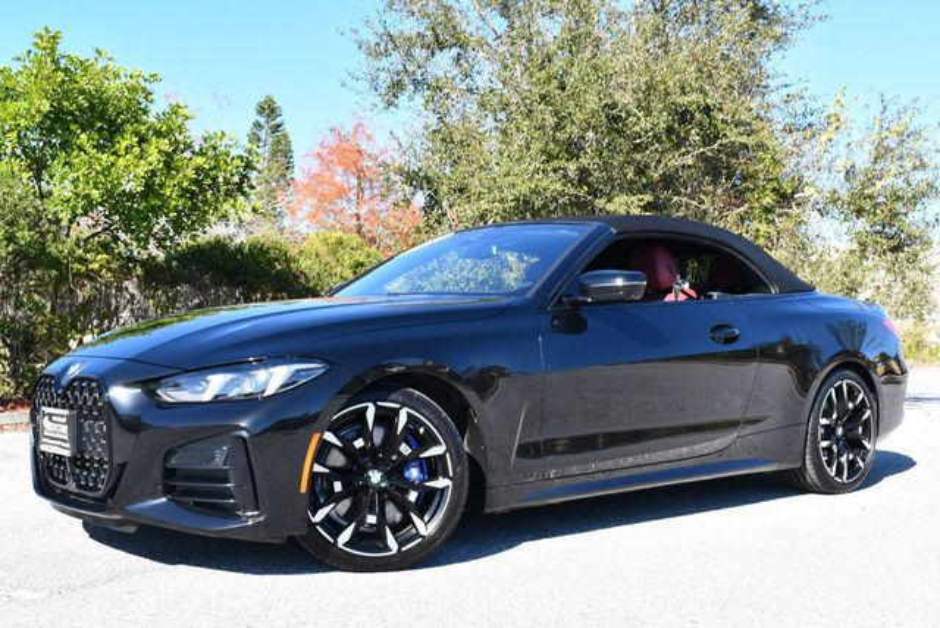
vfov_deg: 30.6
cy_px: 314
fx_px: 1150
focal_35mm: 44
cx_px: 470
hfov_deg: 44.5
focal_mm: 22
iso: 200
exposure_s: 1/250
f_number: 8
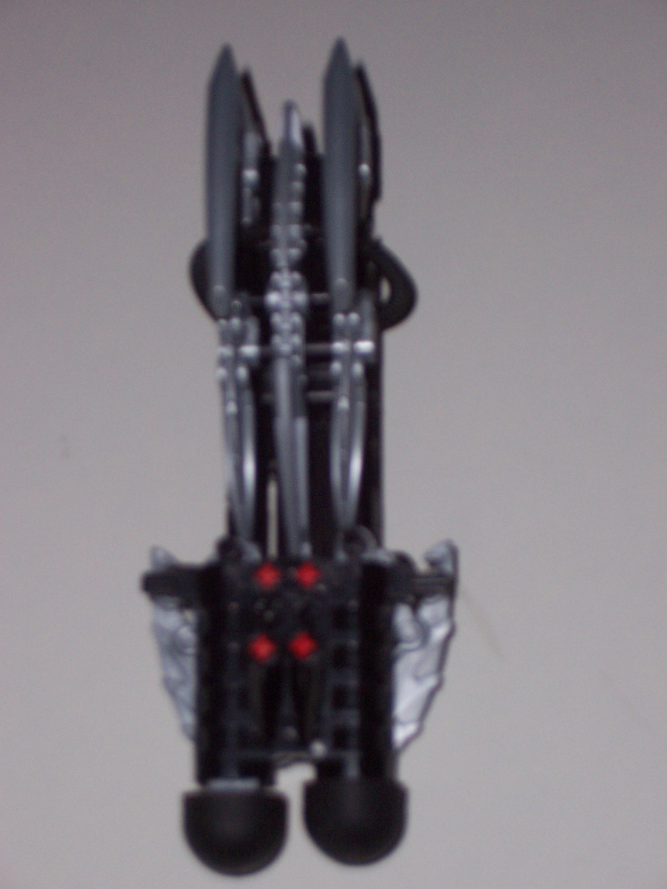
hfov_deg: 14.5
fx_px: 2621
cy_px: 444
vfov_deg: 19.3
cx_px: 334
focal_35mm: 102
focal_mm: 16.8
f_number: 4.6
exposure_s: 1/90
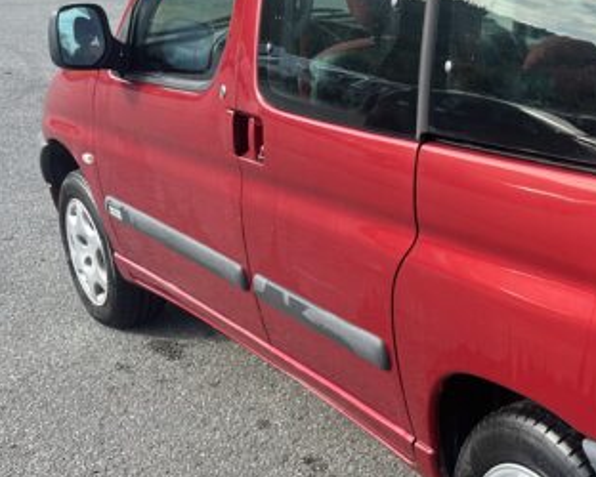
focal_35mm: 60
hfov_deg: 27.6
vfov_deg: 25.4
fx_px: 1059
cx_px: 714
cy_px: 210
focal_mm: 6.86
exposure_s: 1/1321
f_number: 1.78
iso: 80
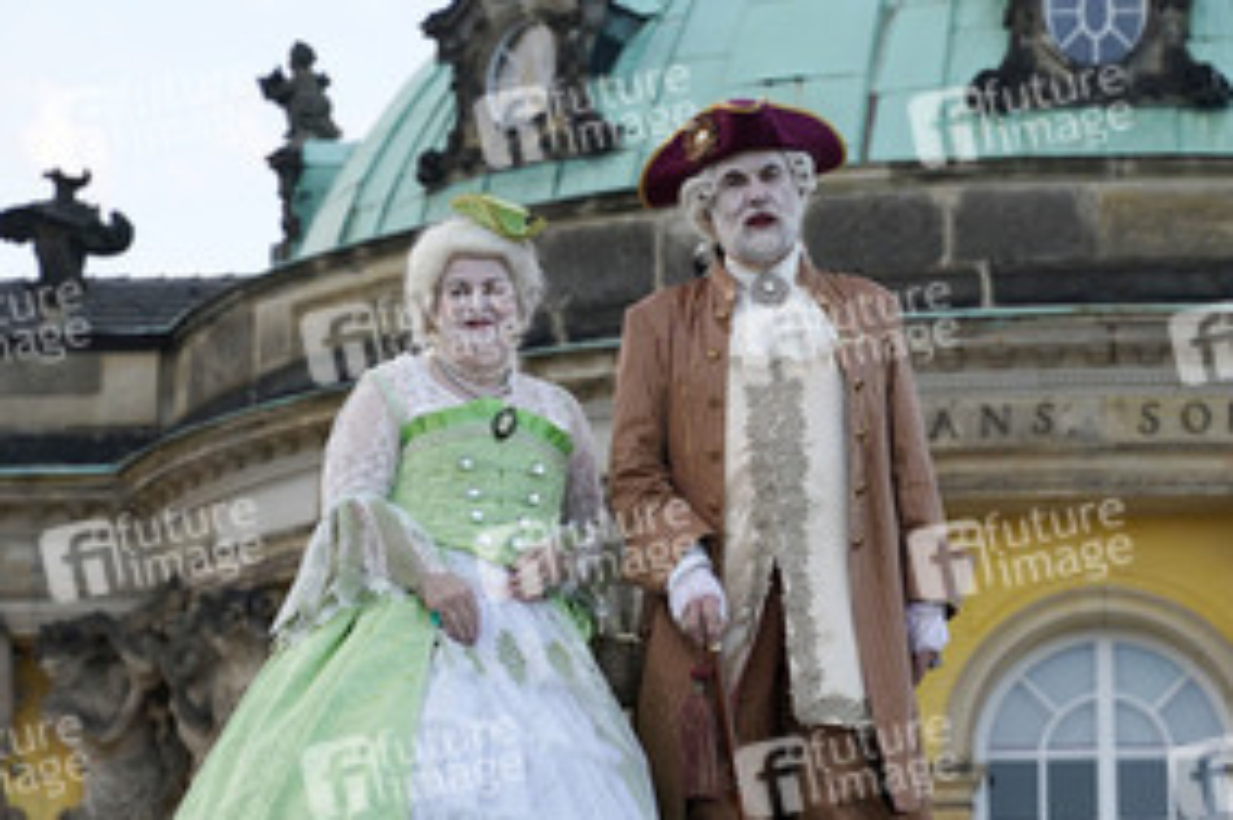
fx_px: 4073
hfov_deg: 17.1
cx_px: 905
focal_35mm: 119
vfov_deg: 11.5
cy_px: 443
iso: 640
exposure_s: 1/640
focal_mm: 75
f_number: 5
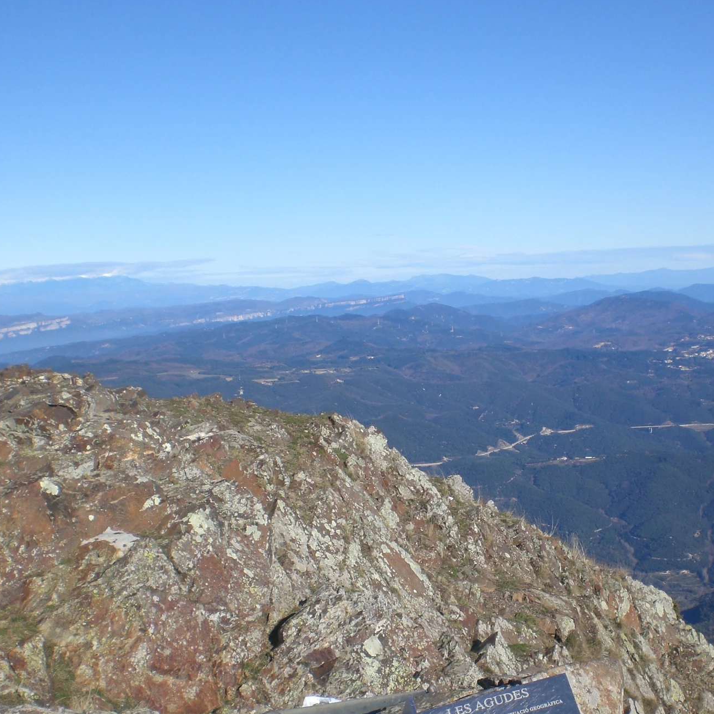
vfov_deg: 32.0
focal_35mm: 53
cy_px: 471
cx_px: 416
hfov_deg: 32.1
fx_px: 1237
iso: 50
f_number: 4.4
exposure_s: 1/640
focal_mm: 6.3
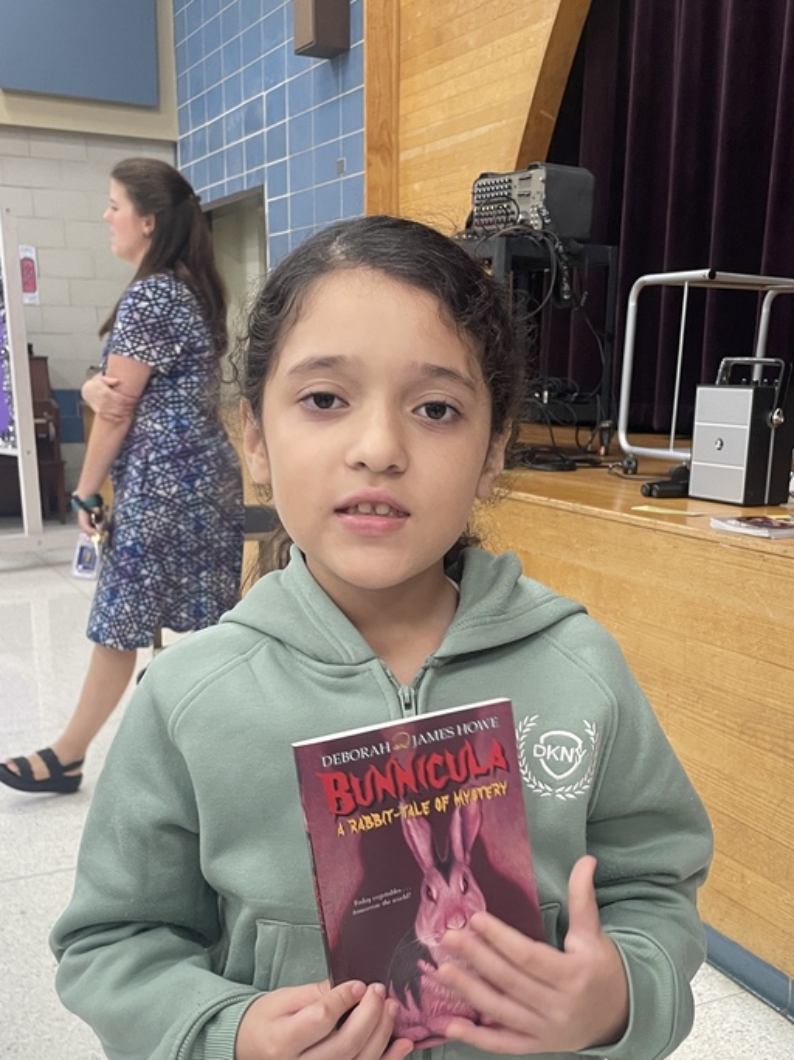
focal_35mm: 39
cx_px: 448
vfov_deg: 47.3
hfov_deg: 36.8
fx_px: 1193
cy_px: 684
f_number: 1.6
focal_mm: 4.2
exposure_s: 1/60
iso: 125
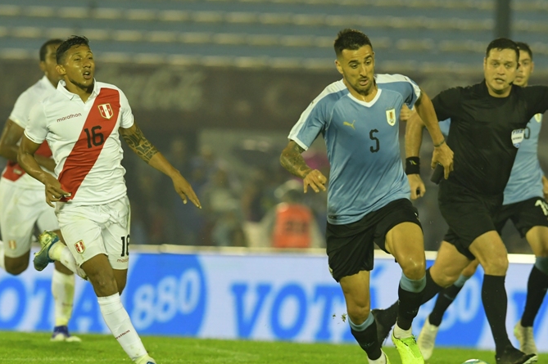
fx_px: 10921
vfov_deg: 1.9
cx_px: 324
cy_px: 206
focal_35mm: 718
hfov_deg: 2.9
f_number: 4.5
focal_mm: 400
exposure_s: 1/640
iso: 3200
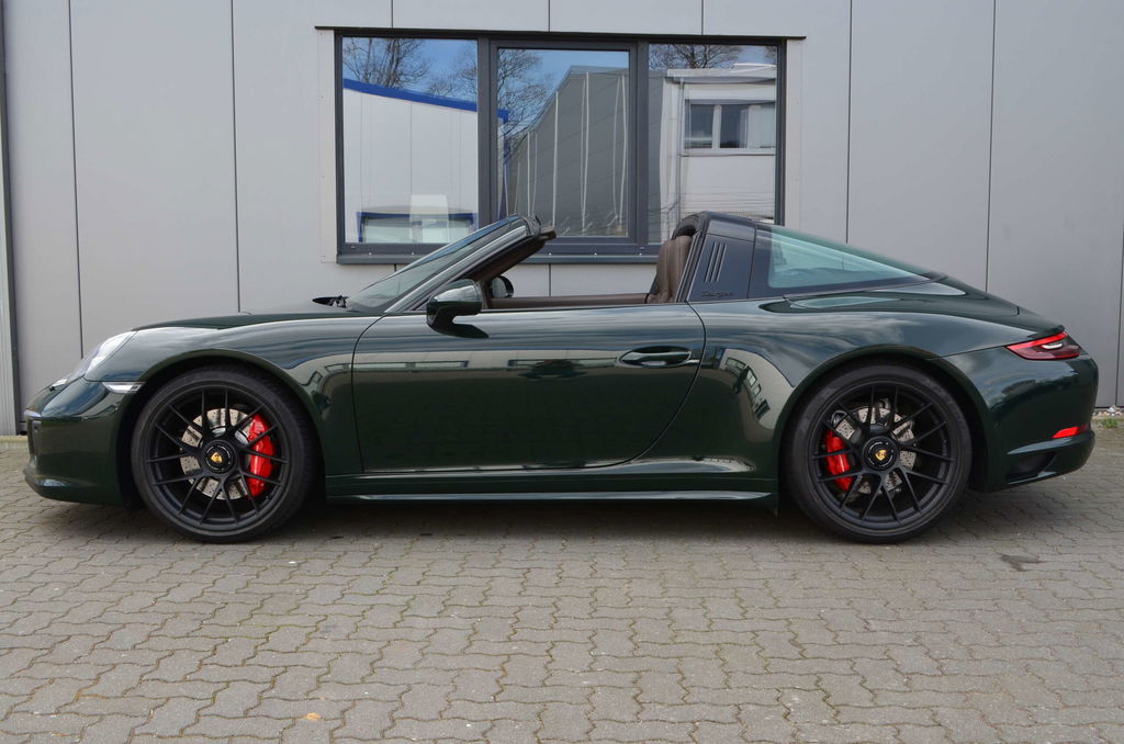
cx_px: 562
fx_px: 1122
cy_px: 372
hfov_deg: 53.2
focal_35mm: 36
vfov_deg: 36.7
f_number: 10
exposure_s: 1/60
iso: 280
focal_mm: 24
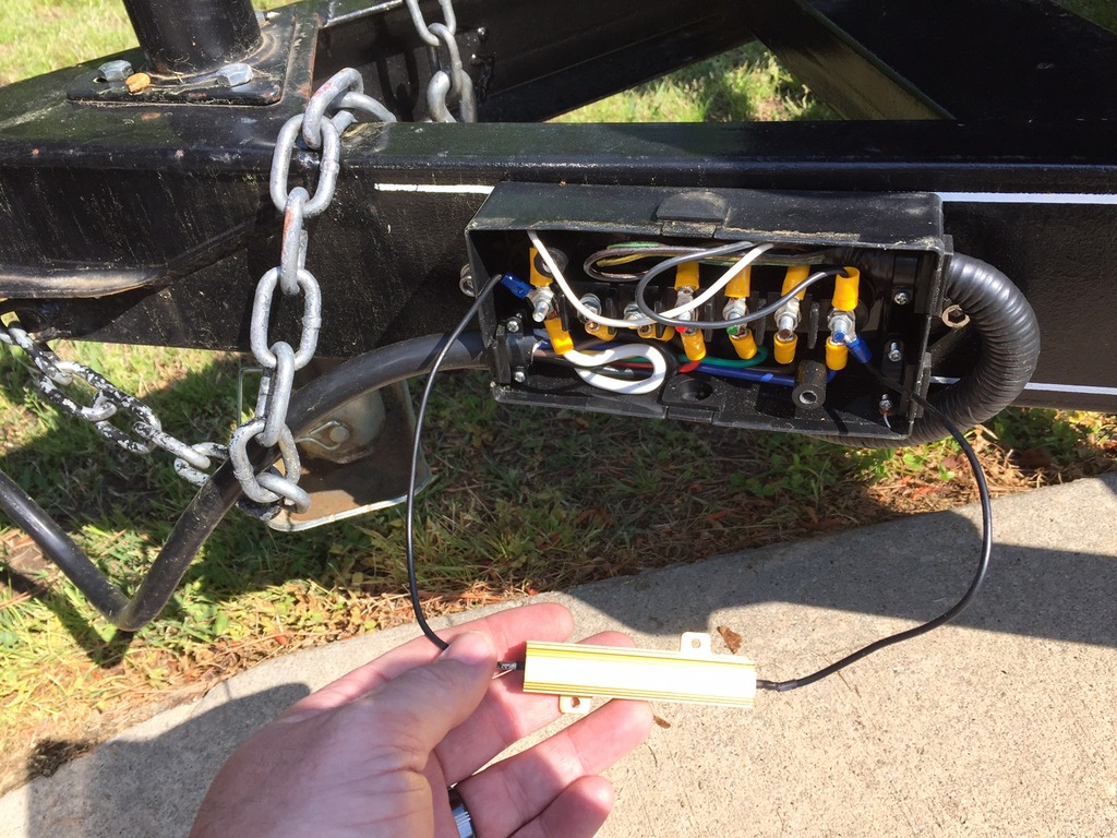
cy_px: 419
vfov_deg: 48.2
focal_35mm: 29
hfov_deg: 61.7
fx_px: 936
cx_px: 558
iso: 32
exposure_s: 1/860
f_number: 2.2
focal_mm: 4.15
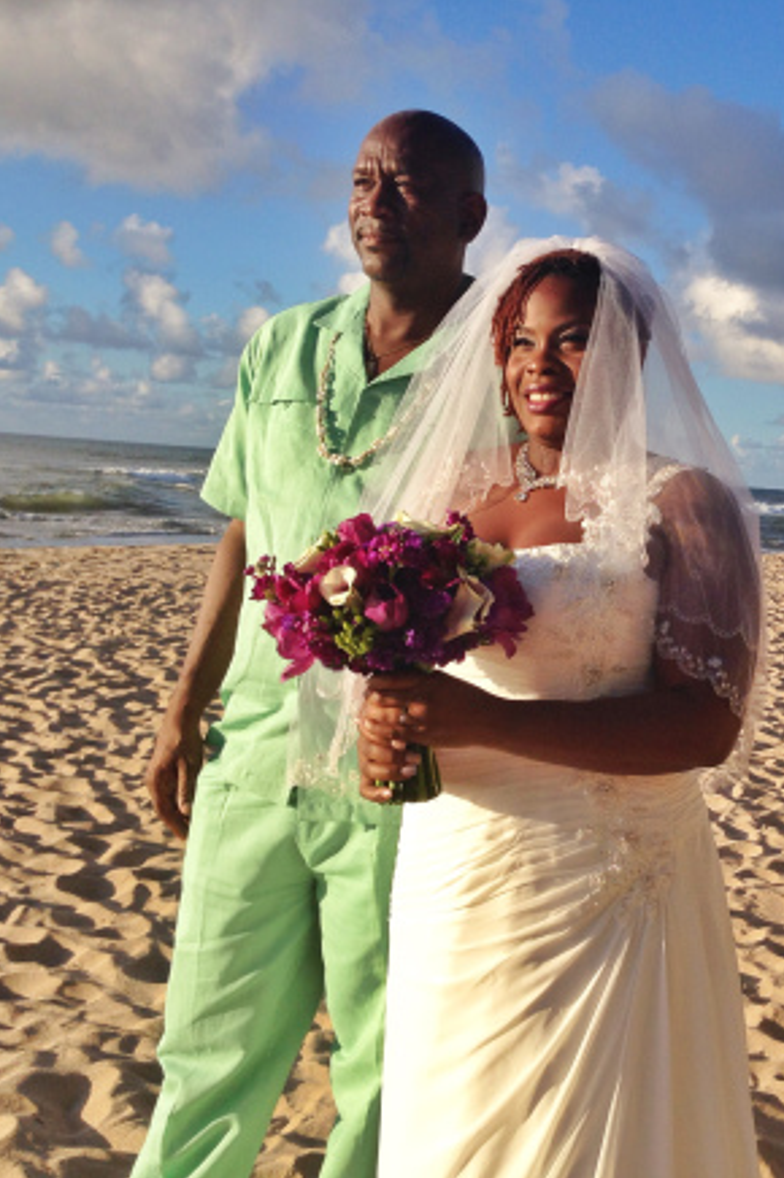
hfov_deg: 28.2
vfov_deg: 42.8
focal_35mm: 46
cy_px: 589
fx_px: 1505
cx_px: 697
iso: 50
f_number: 2.4
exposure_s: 1/1466
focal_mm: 4.12
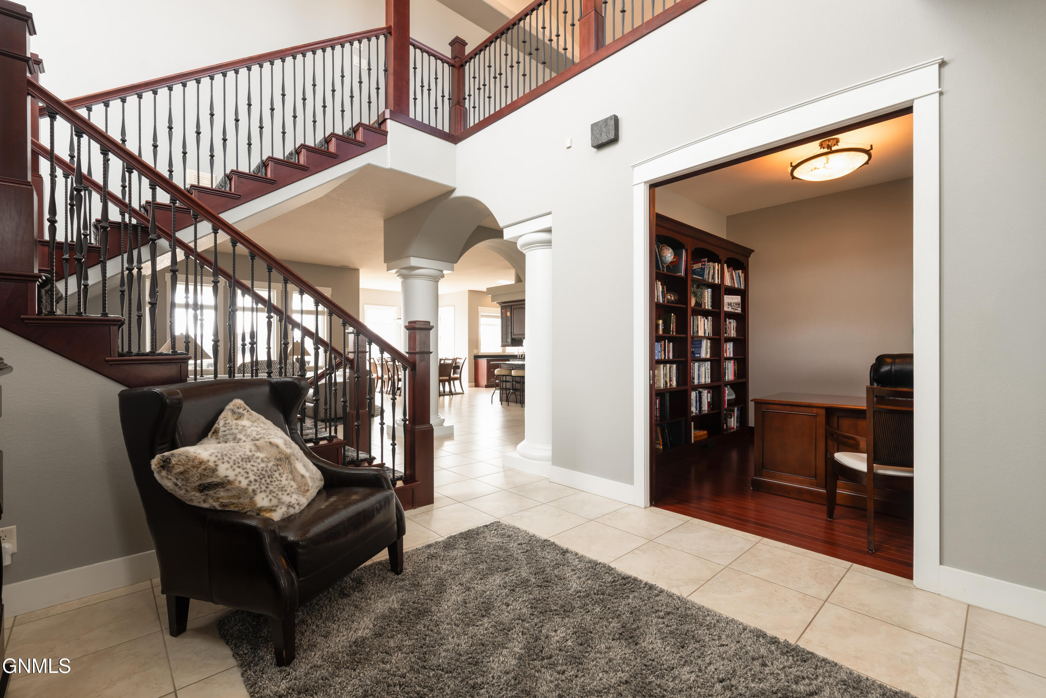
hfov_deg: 100.4
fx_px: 436
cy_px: 349
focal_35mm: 15
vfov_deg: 77.4
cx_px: 523
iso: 200
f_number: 7.1
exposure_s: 1/20
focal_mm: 15
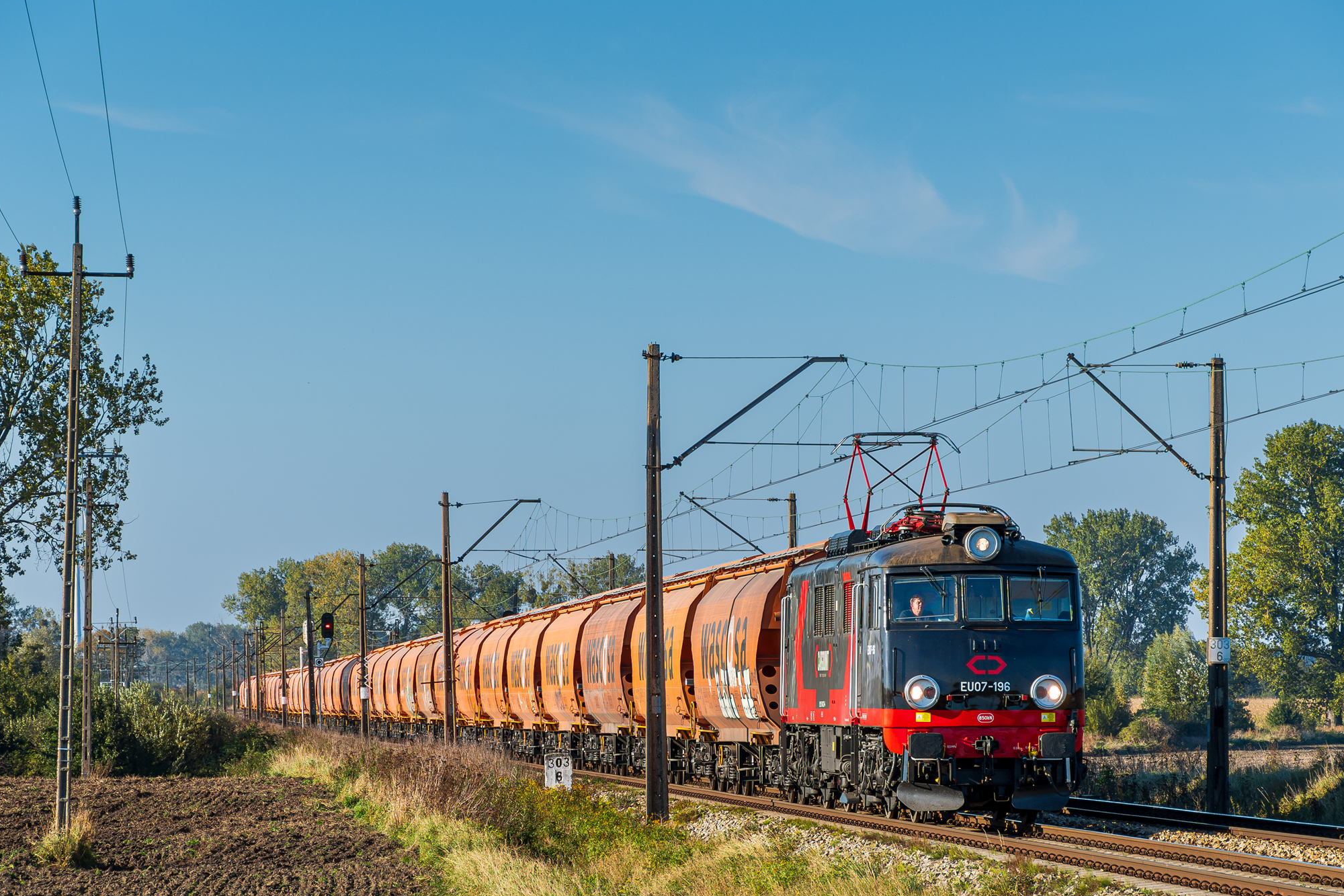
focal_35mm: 162
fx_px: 6047
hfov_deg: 12.7
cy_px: 532
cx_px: 671
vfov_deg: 8.5
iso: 100
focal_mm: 90
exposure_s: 1/500
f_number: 5.6
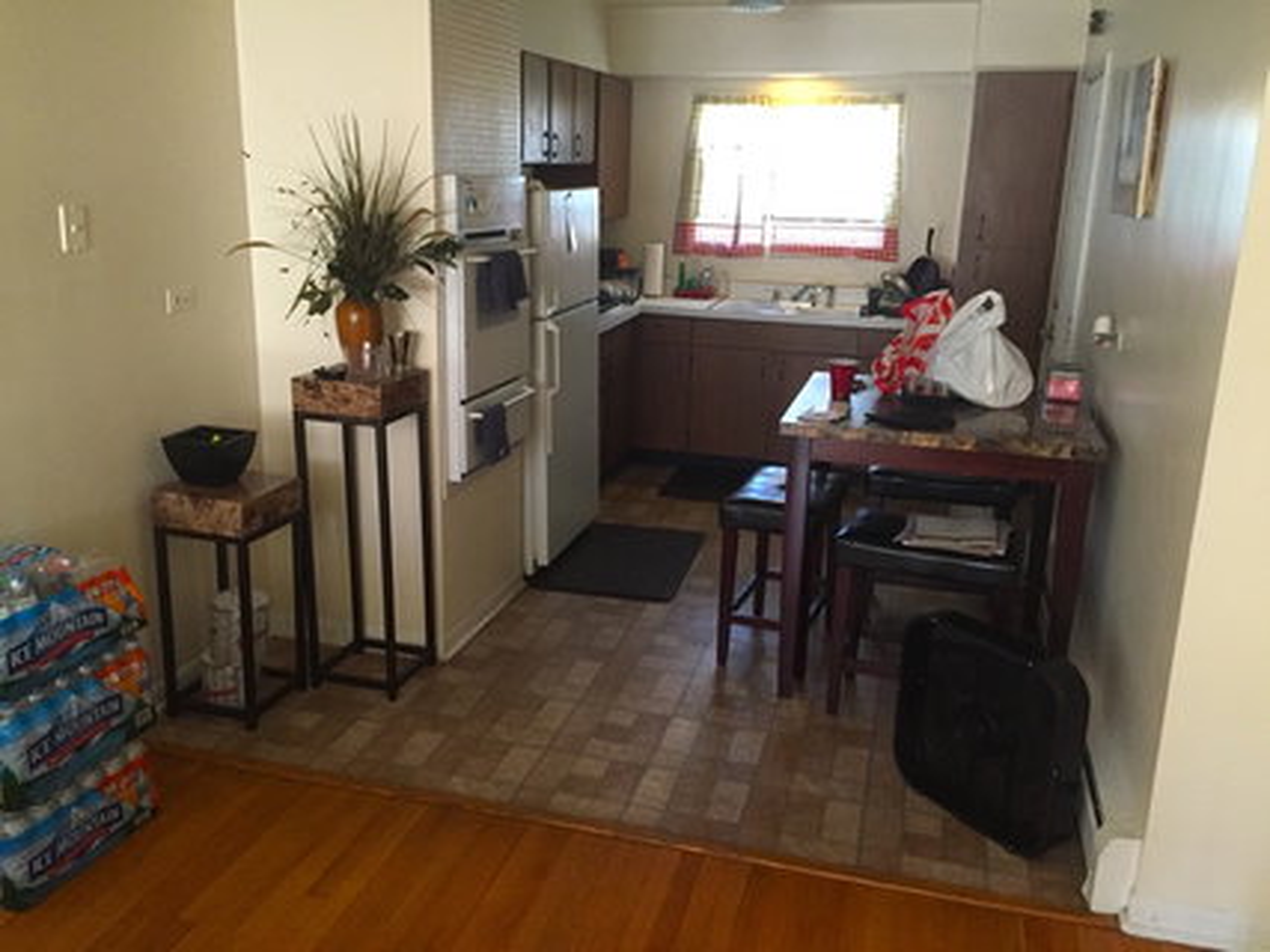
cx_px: 635
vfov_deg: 48.2
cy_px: 476
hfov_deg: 61.7
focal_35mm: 29
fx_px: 1064
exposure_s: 1/30
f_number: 2.2
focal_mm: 4.15
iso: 250
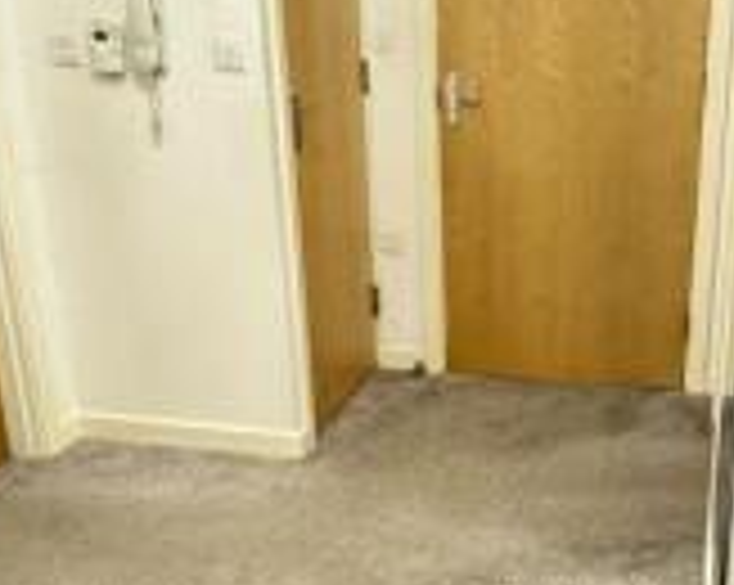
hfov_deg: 37.3
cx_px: 538
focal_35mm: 49
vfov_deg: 30.6
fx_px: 1063
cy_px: 371
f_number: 2.2
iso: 640
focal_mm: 2.22
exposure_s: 1/50
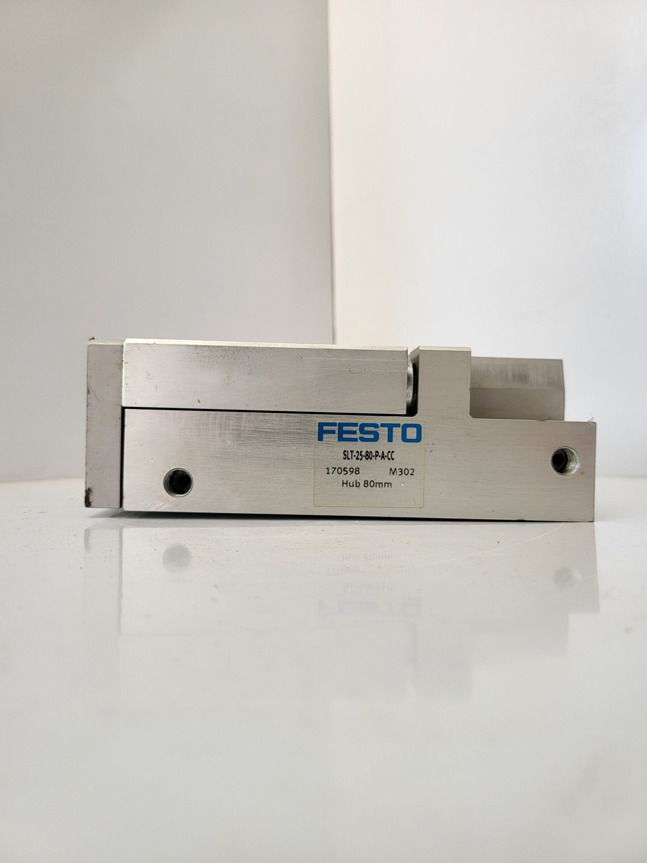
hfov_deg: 56.8
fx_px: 598
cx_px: 324
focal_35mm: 24
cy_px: 432
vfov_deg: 71.6
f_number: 1.8
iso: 40
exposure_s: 1/137
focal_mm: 5
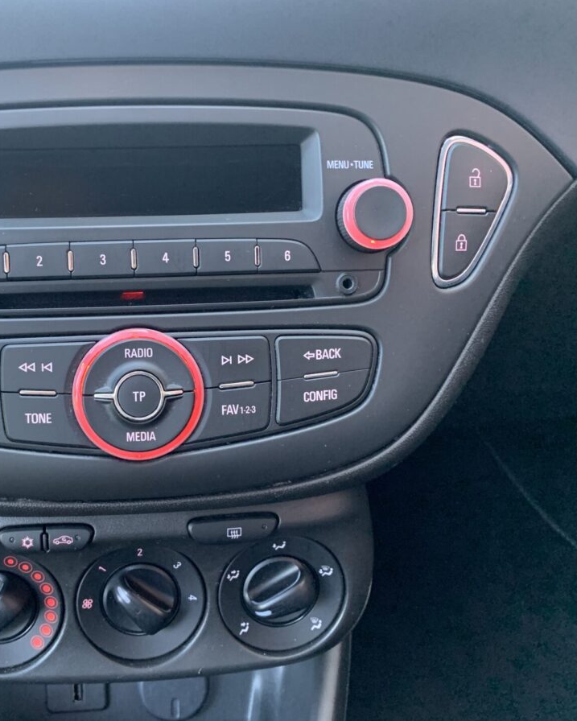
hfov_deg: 42.2
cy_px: 360
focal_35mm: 34
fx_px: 726
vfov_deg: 52.8
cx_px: 152
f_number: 1.8
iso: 400
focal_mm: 4.25
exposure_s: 1/57
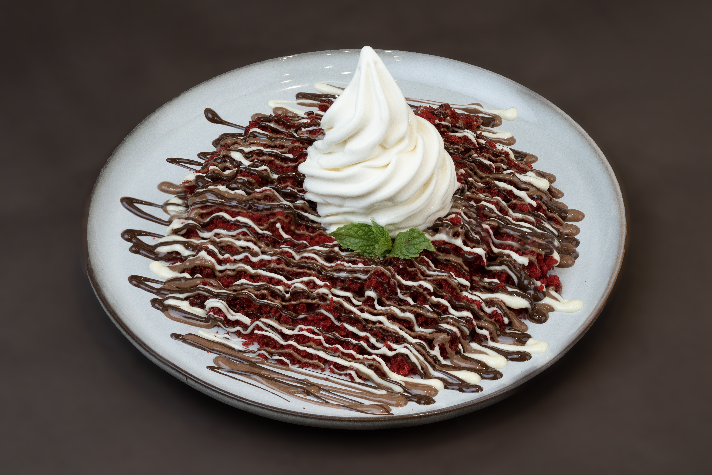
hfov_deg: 28.8
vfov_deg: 19.5
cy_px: 238
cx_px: 356
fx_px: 1384
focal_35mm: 70
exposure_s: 1/400
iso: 1000
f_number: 7.1
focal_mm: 70
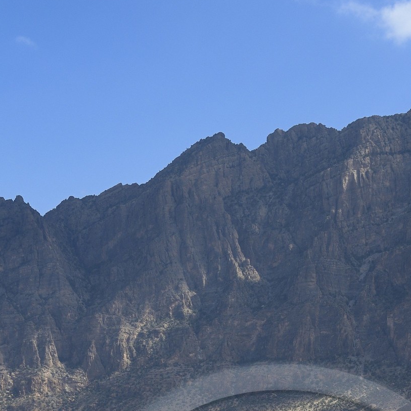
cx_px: 282
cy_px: 601
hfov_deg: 15.4
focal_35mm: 113
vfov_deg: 14.5
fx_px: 1518
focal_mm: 45
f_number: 10
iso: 400
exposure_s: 1/640
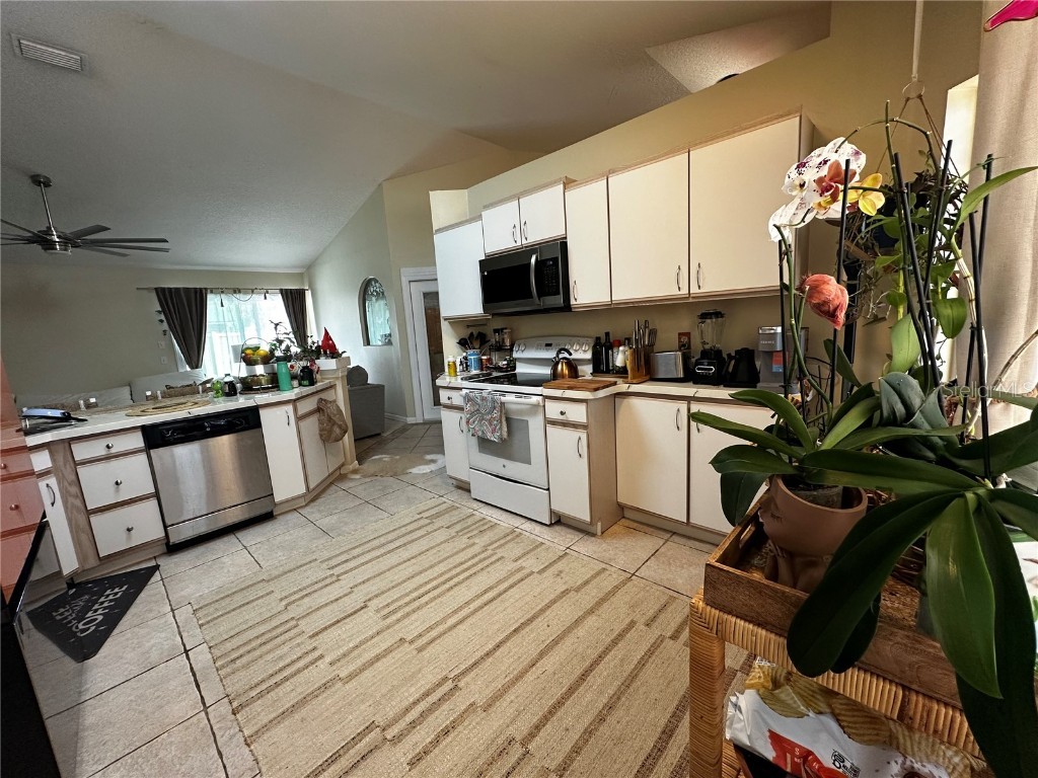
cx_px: 519
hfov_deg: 102.1
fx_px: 420
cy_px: 389
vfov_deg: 85.7
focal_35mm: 14
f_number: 2.2
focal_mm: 2.22
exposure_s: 1/120
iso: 200
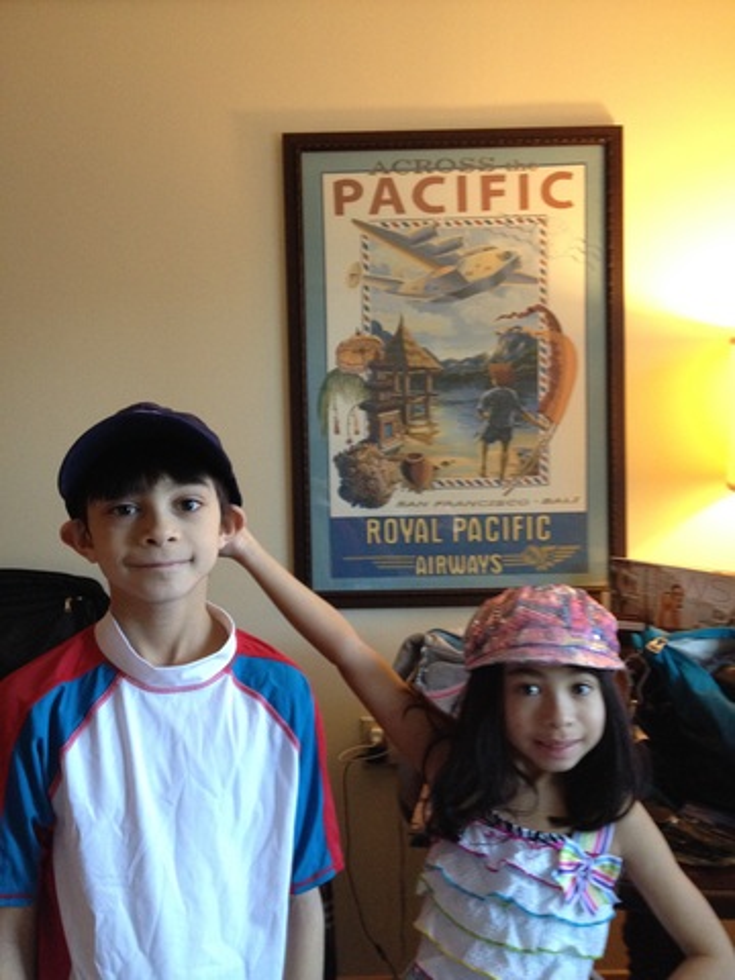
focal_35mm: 35
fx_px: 991
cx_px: 368
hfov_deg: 40.7
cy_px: 490
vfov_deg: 52.6
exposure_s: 1/20
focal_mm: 4.28
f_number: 2.4
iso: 250
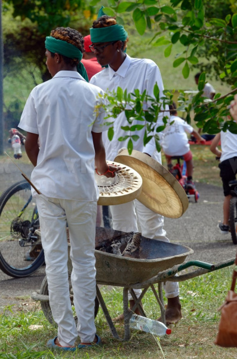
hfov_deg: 5.4
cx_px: 118
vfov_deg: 8.1
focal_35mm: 255
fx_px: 2531
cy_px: 180
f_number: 8
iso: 200
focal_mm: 170
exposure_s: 1/500
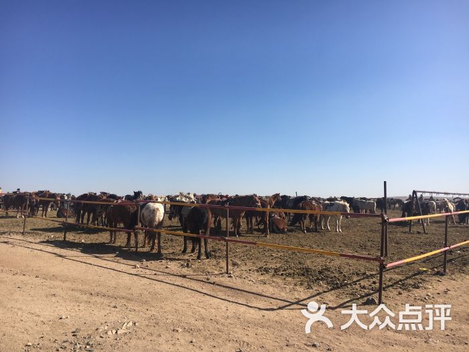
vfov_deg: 48.2
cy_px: 176
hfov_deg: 61.7
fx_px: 393
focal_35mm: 29
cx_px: 234
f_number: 2.2
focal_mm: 4.15
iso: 25
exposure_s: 1/2137
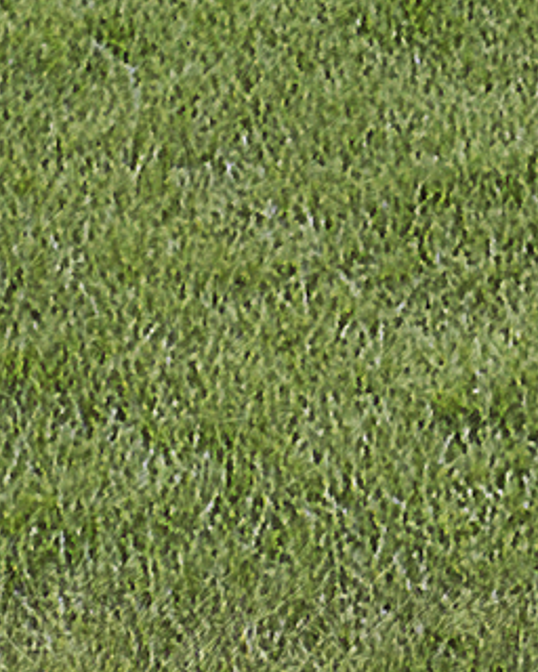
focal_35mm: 135
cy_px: -762
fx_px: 2687
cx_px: 1524
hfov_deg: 9.4
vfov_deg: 12.3
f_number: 6.4
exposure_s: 1/800
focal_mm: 10
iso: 320
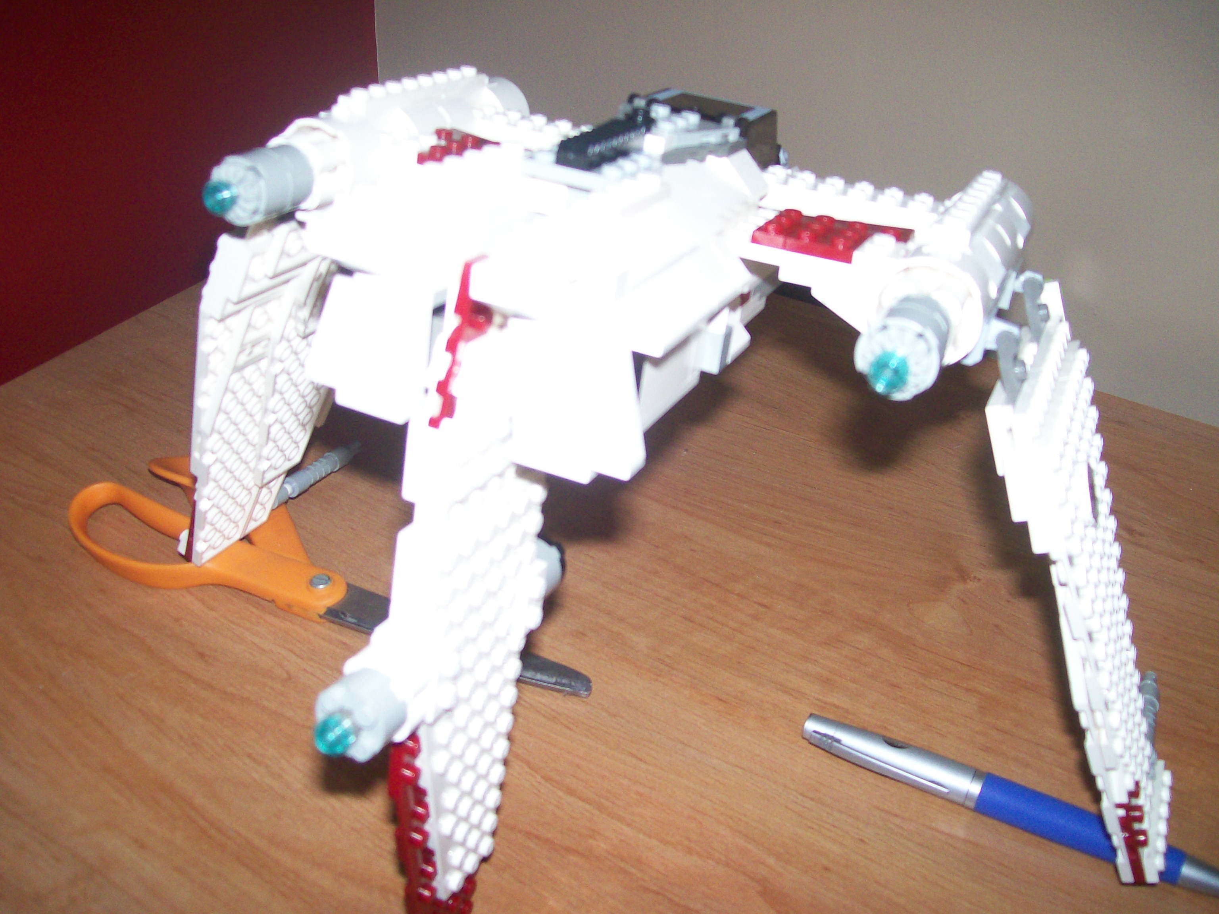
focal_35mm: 36
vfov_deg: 39.7
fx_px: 1268
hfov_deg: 51.4
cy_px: 457
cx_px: 610
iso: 140
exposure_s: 1/64
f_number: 2.7
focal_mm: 6
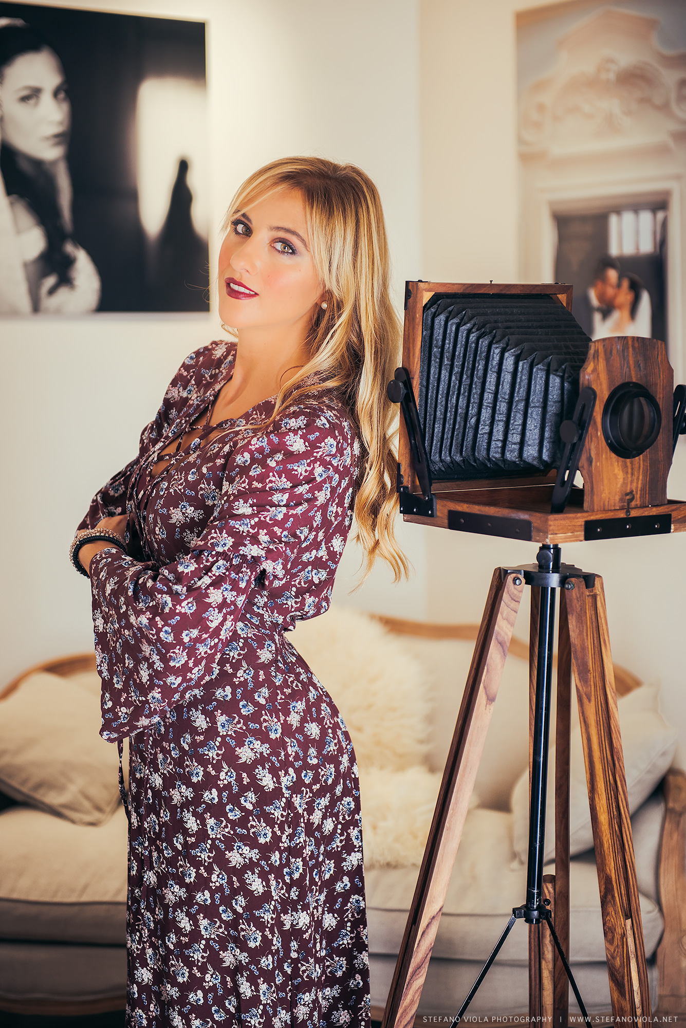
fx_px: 1999
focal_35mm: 70
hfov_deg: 19.5
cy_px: 514
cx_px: 343
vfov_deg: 28.8
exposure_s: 1/100
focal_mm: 70
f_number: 2.8
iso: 250
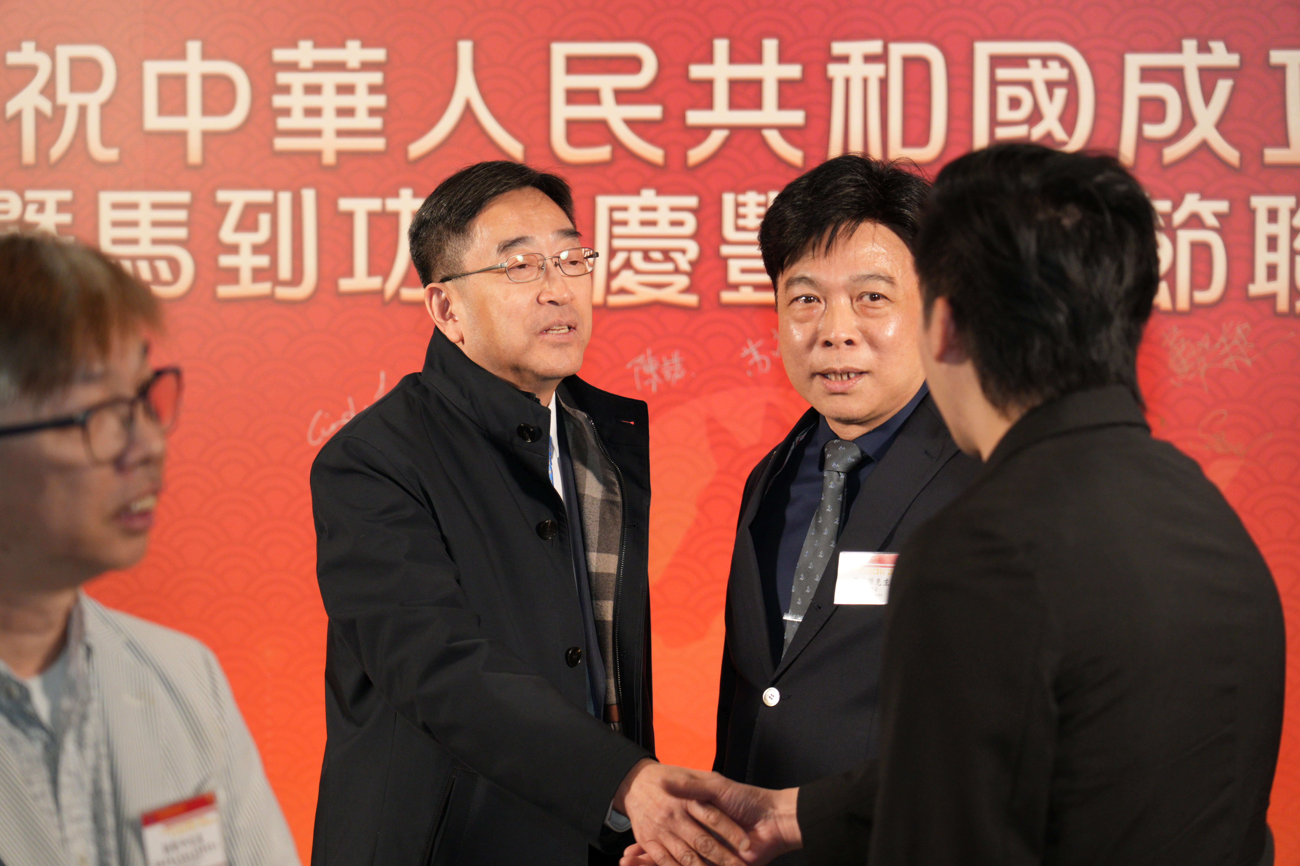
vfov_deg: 15.2
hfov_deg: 22.6
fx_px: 3250
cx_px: 650
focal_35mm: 90
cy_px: 433
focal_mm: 90
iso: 2500
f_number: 4
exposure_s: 1/200
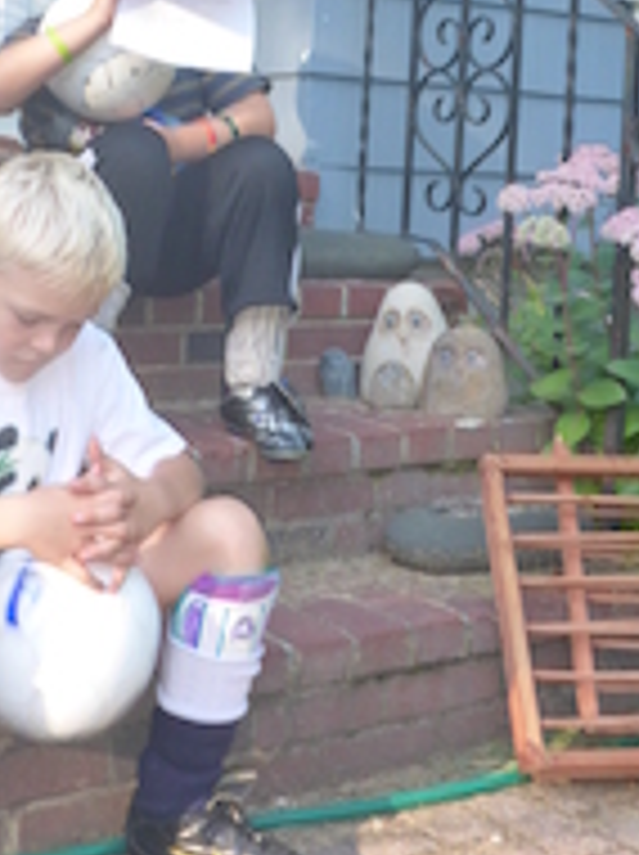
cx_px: 270
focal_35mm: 59
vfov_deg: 31.1
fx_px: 1455
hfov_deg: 24.7
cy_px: 72
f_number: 3.3
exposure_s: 1/60
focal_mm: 4.9
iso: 125
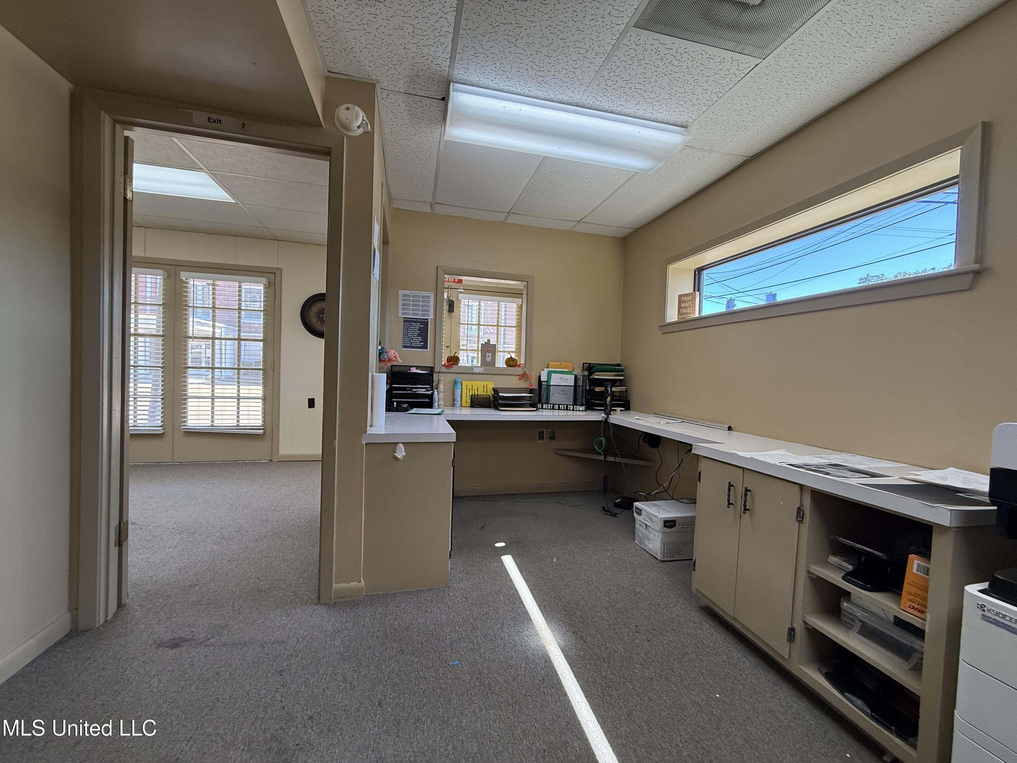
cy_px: 382
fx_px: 411
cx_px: 508
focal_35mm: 14
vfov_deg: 85.7
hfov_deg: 102.1
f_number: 2.2
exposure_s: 1/120
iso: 200
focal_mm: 2.22
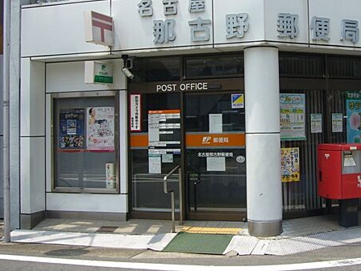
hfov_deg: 37.7
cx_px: 243
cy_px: 90
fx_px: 521
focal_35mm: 50
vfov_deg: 28.9
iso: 80
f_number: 5.6
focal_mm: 5.8
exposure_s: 1/320
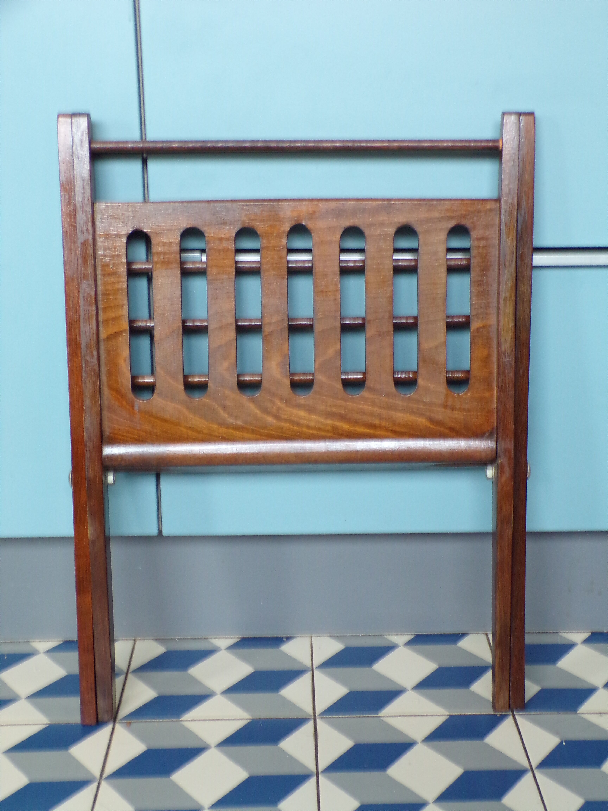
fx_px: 1148
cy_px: 406
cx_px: 304
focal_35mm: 49
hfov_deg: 29.7
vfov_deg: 38.9
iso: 294
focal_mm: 8.7
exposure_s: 1/17
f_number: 3.5
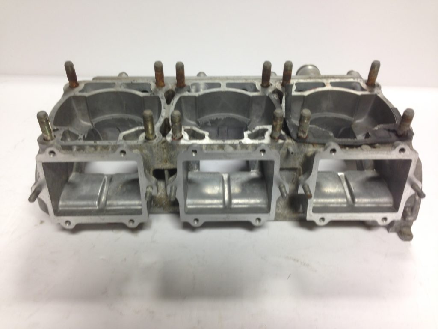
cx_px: 219
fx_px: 418
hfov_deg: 55.4
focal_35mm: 33
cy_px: 164
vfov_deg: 42.9
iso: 50
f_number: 2.4
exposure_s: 1/20
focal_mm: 4.12
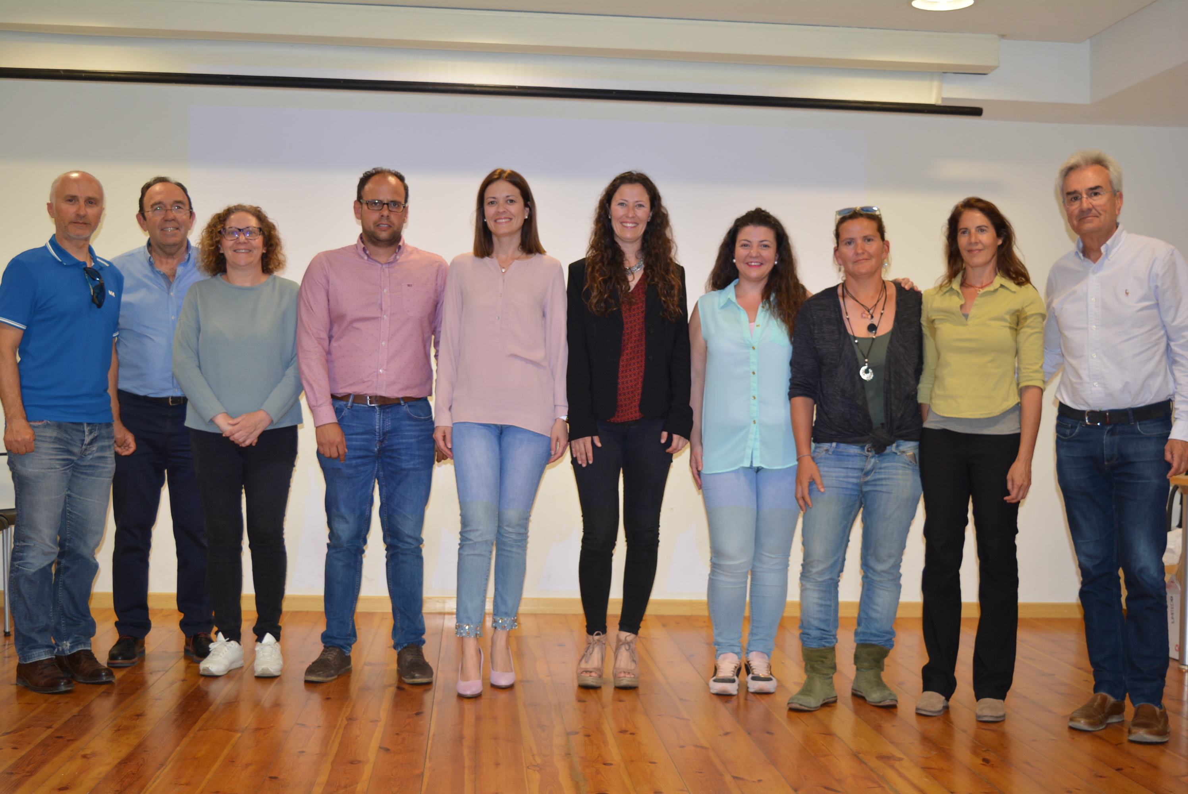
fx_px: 1486
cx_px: 594
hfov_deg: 43.6
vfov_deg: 29.9
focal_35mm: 45
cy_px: 397
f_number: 4.2
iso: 400
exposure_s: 1/60
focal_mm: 30
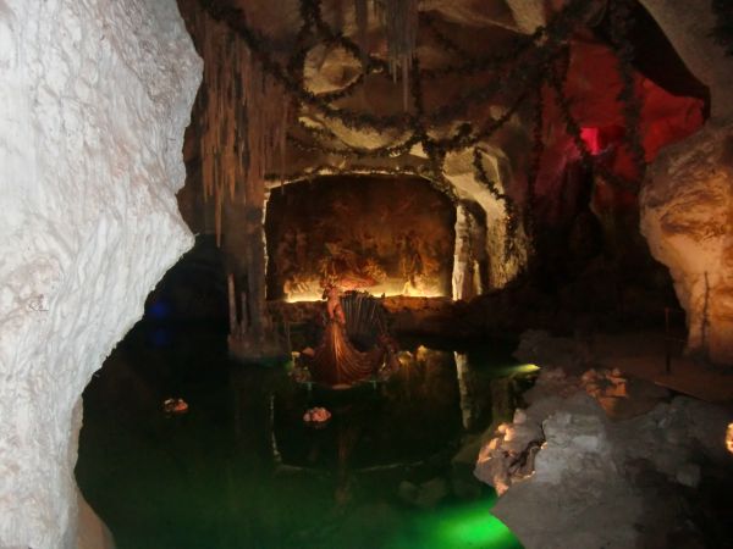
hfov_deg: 71.6
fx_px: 508
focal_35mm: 24
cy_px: 274
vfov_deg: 56.8
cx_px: 366
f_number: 3.2
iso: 400
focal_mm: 4.3
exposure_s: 1/15
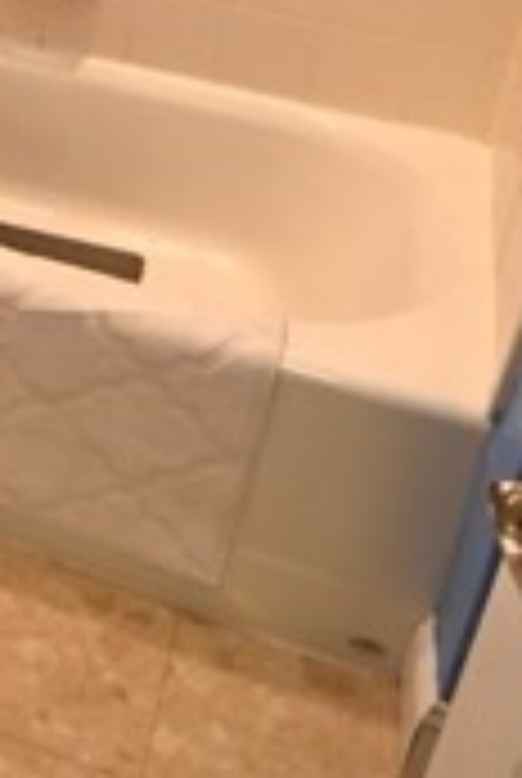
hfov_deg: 19.2
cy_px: -58
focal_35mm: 62
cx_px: -270
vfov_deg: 29.4
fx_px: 1343
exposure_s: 1/125
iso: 800
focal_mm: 14
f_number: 2.8
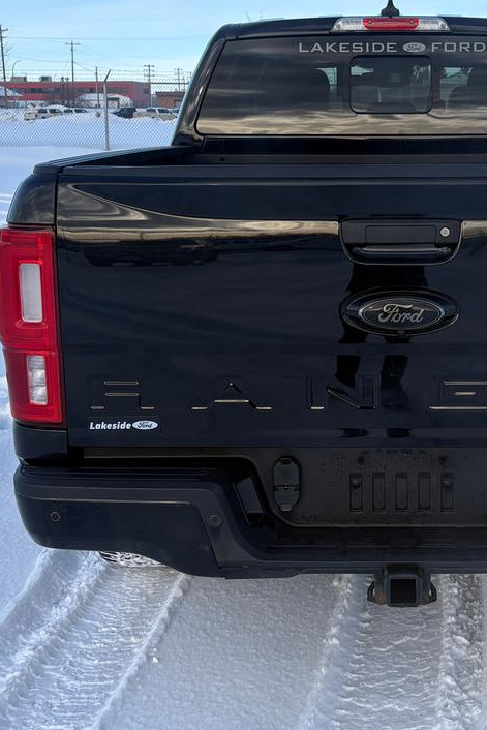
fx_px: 994
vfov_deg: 40.1
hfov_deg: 27.1
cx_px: 374
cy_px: 284
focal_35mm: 49
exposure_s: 1/1953
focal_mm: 5.96
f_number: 1.6
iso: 50
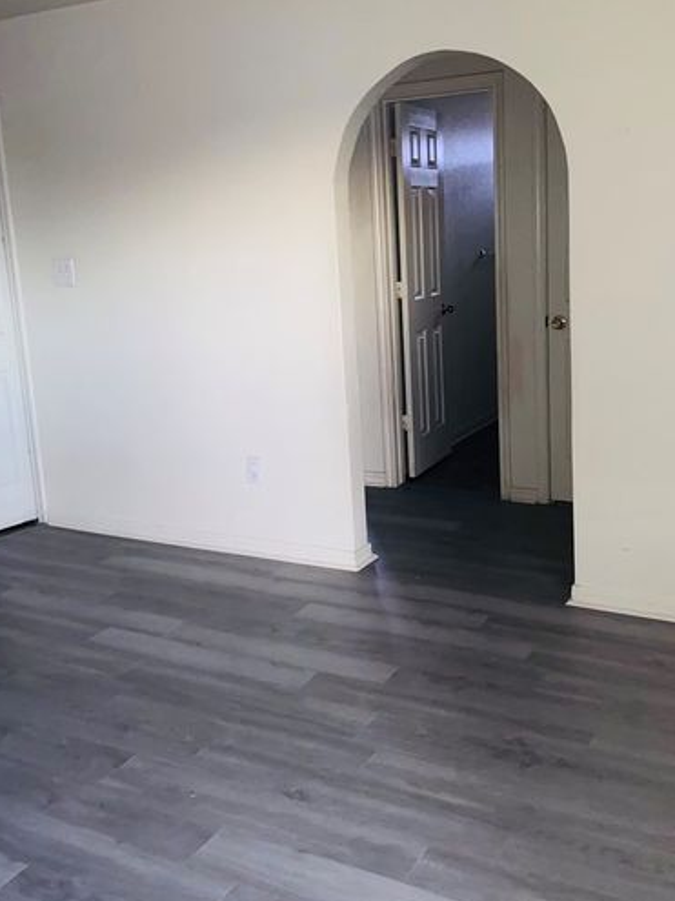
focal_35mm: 35
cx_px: 375
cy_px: 385
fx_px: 910
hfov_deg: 40.6
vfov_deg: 52.4
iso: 160
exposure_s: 1/4
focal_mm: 4.25
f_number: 1.8
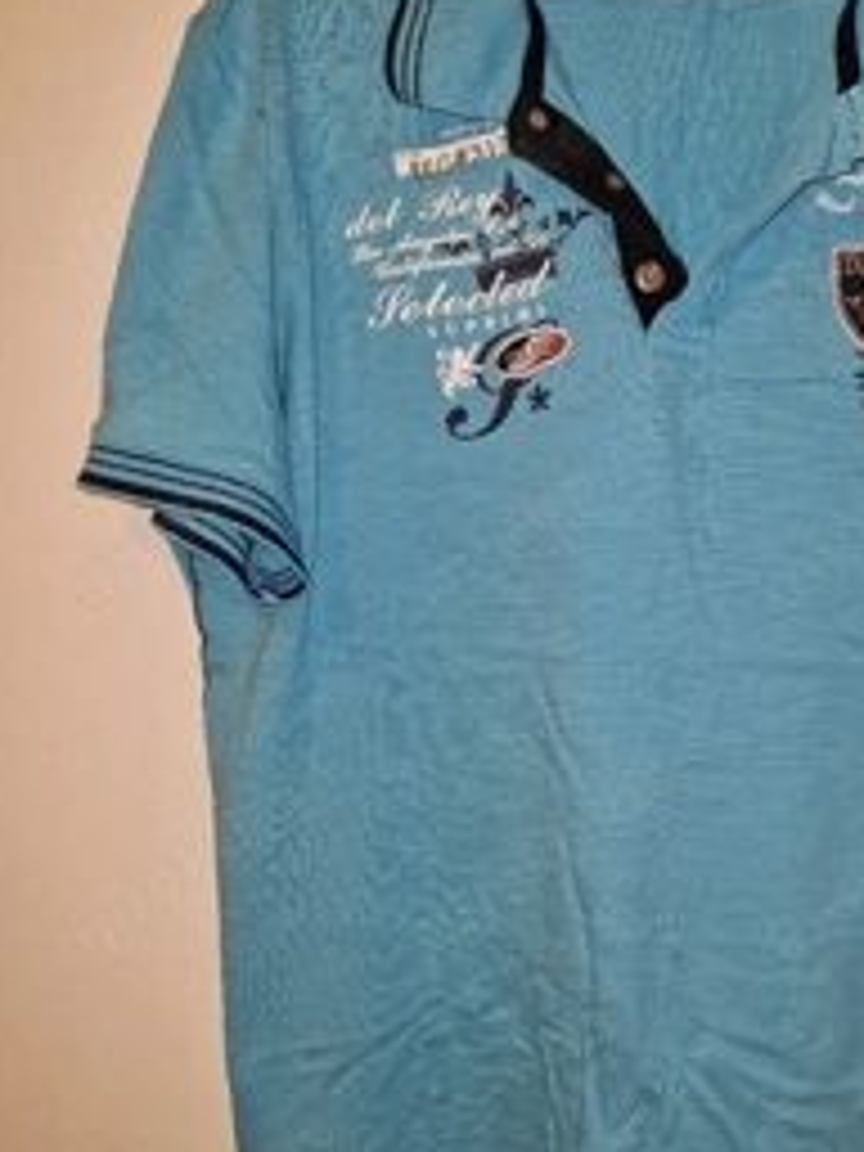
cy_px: 554
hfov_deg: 38.7
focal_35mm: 36
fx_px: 1198
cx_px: 644
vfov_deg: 51.3
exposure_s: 1/100
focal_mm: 5.4
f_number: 1.8
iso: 250
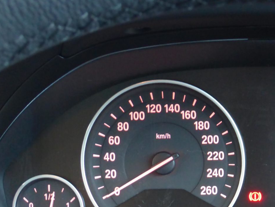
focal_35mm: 94
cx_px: 289
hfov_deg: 20.1
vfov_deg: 15.5
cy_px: 186
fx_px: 747
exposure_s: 1/6
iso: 400
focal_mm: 7.4
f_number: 3.9
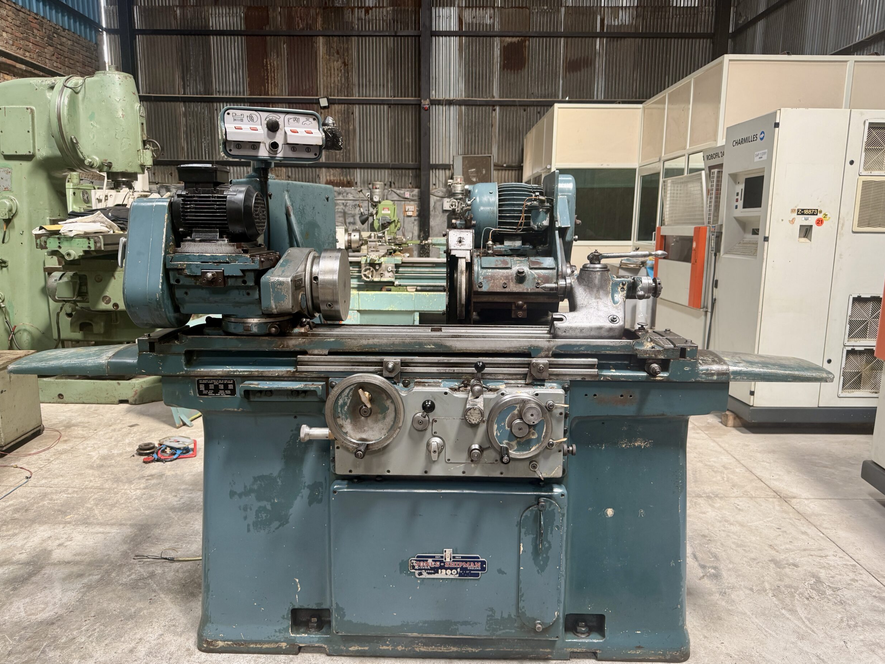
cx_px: 442
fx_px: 639
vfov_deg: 54.9
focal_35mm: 25
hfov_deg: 69.4
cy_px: 339
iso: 160
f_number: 1.78
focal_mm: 6.76
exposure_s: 1/121
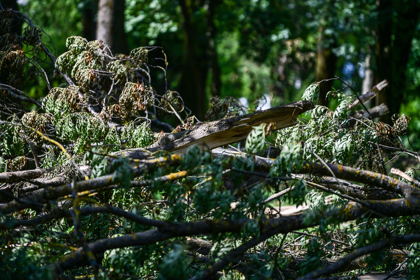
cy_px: 140
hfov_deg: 10.3
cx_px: 210
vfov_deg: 6.9
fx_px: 2333
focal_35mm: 200
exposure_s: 1/800
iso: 100
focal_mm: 200
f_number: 2.8
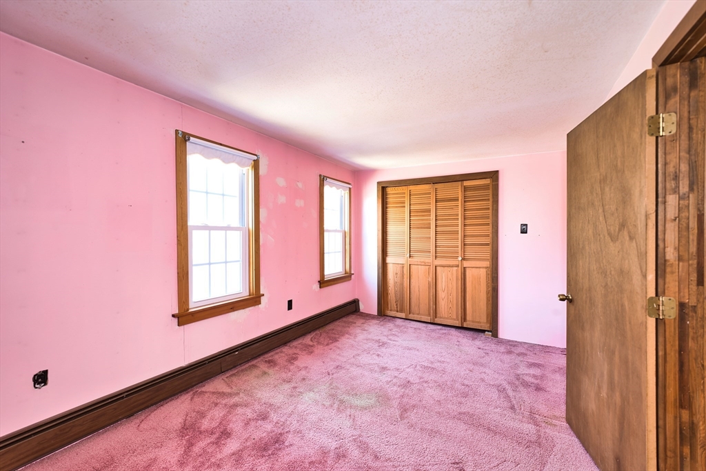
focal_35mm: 14
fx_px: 275
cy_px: 236
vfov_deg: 81.2
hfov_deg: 104.2
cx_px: 353
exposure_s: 1/10
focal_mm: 14
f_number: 2.8
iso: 100
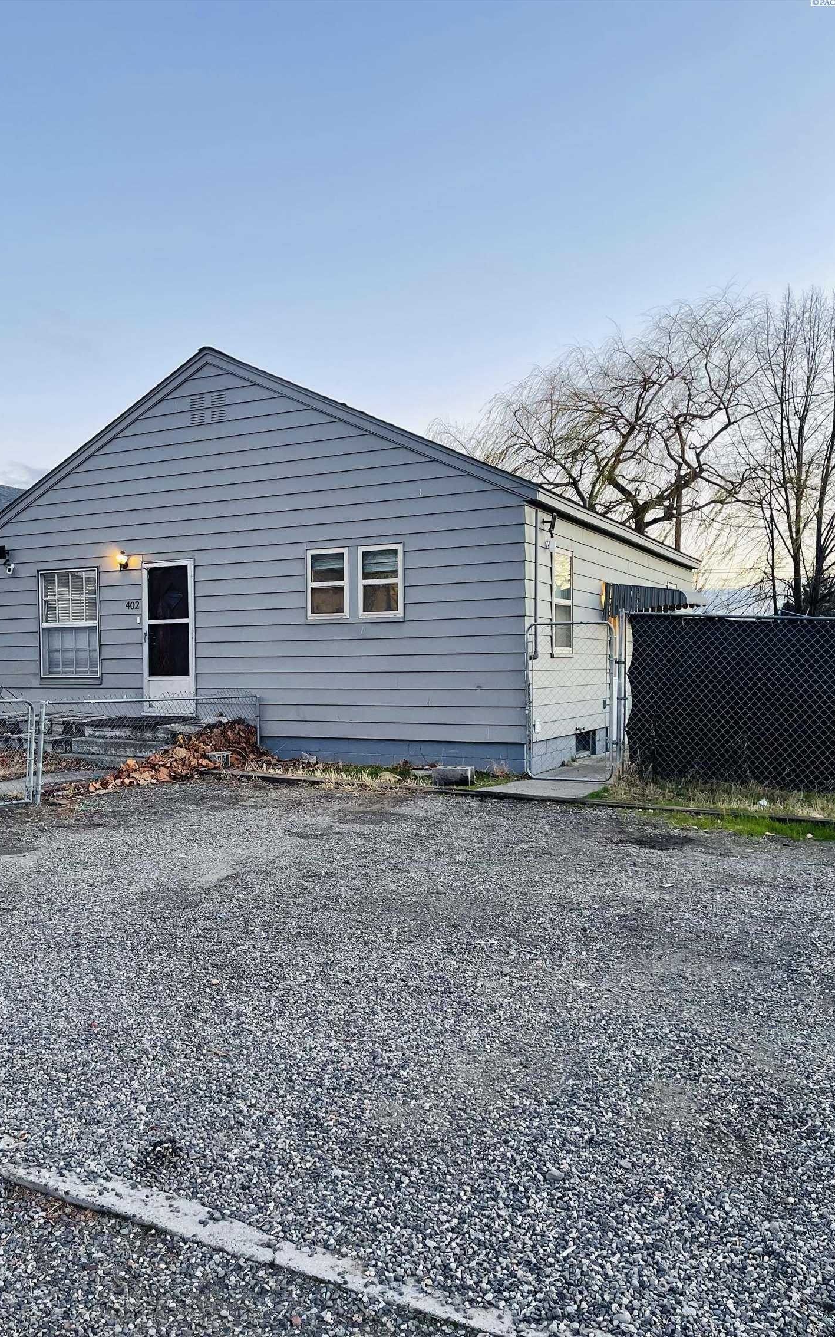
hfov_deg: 44.3
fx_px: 1020
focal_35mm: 28
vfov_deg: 66.5
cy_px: 677
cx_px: 343
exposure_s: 1/121
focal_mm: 5.1
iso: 100
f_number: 1.6
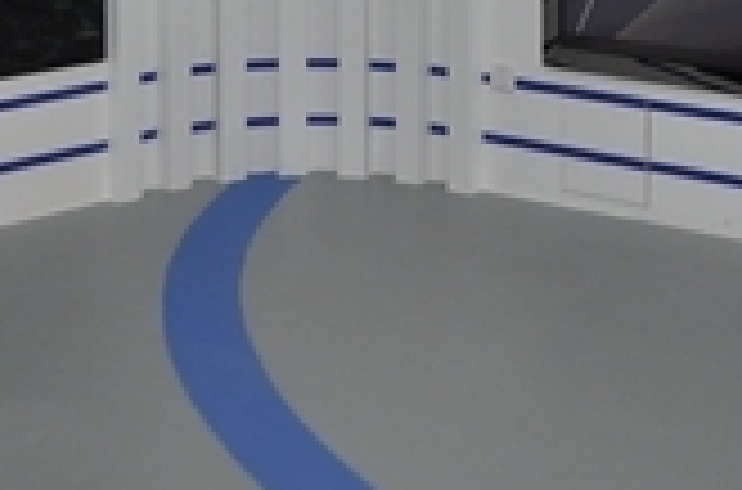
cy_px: -393
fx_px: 2158
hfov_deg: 19.5
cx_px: 454
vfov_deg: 11.9
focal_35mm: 105
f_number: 3.5
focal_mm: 18
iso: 280
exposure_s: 1/200
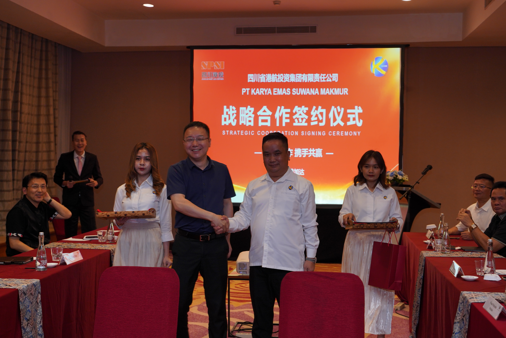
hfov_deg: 40.3
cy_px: 169
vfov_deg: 27.5
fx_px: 689
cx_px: 253
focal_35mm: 49
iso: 800
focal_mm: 49
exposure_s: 1/100
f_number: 4.5
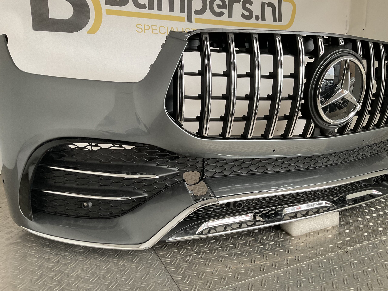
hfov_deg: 61.7
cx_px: 194
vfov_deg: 48.2
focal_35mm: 29
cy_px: 146
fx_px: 325
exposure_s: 1/50
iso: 80
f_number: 1.8
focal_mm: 3
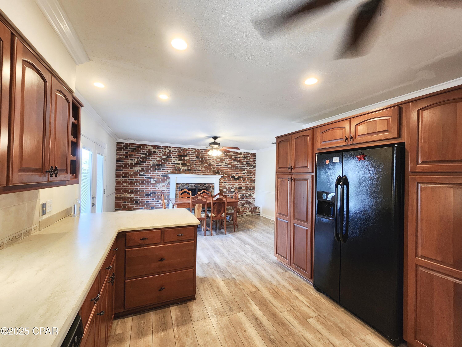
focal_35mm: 13
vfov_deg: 89.9
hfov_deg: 106.2
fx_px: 174
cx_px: 231
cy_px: 174
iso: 320
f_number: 2.2
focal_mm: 2.2
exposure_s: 1/60.2
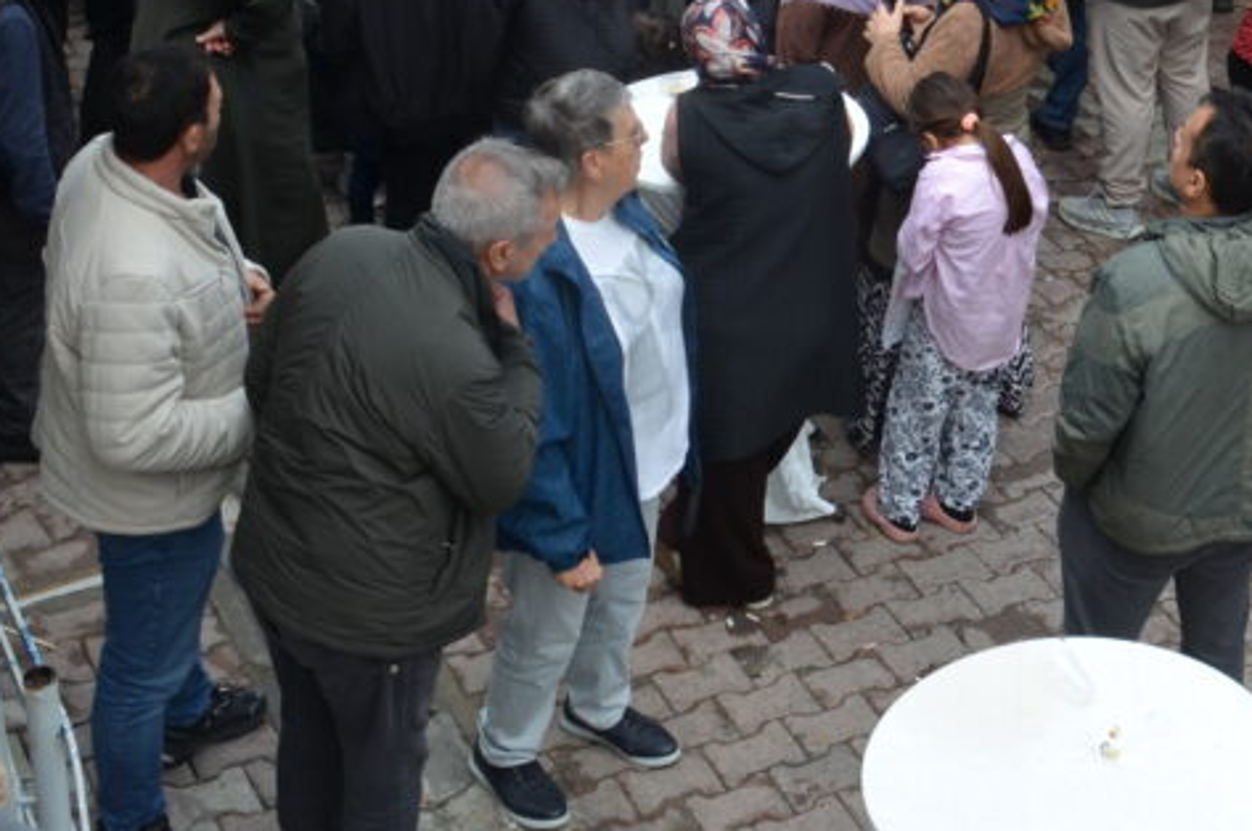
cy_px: -98
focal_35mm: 73
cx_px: 979
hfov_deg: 27.3
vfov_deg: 17.9
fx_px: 2535
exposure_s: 1/100
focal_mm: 18
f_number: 6.3
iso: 100
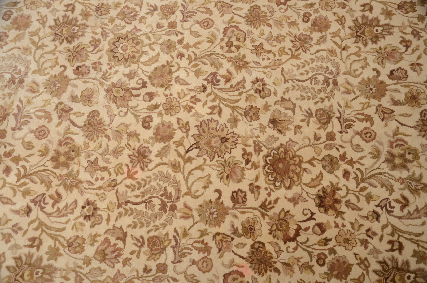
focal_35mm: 36
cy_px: 142
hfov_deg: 53.2
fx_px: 426
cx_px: 214
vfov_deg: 36.7
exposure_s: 1/60
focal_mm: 24
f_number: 5
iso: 200
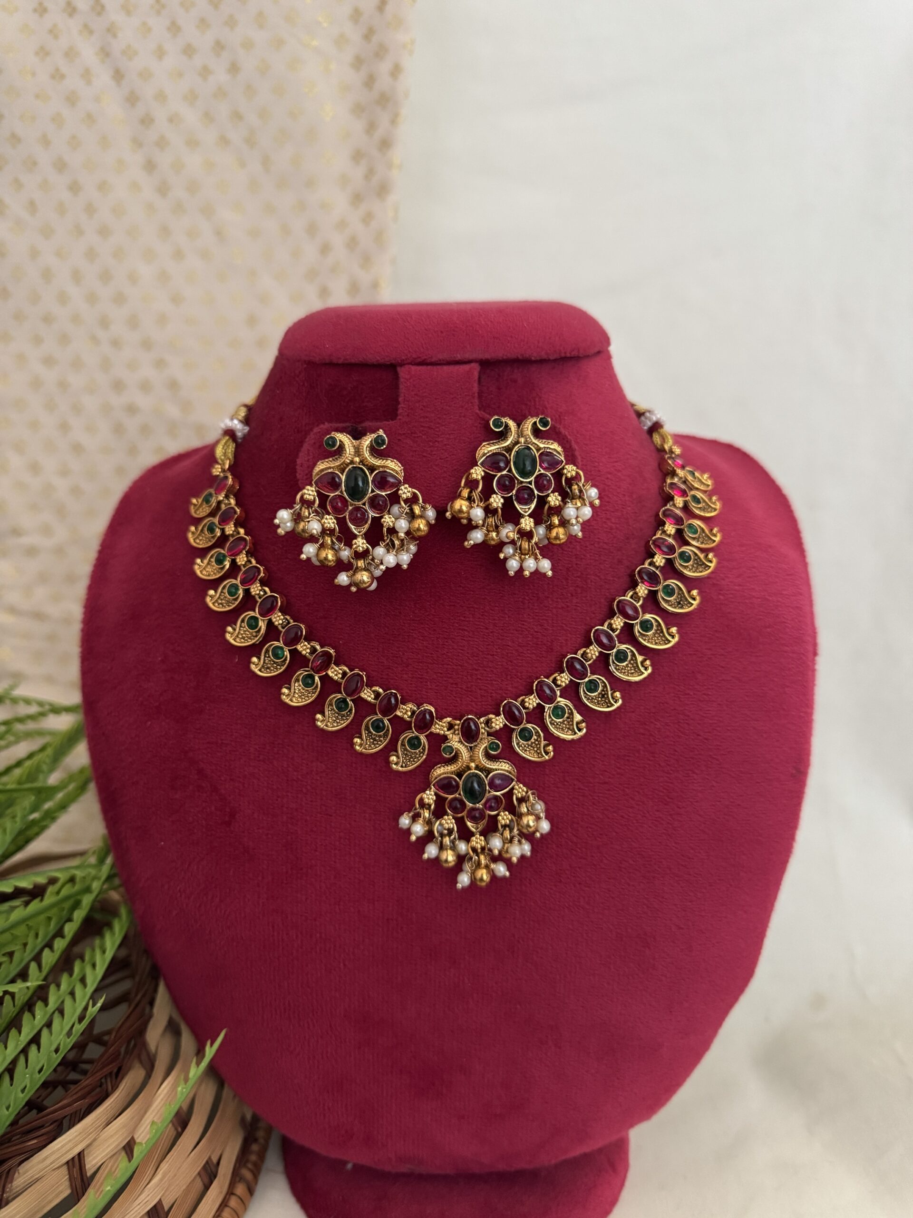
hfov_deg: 56.8
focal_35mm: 24
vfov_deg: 71.6
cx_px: 456
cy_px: 609
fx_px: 844
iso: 500
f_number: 1.78
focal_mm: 6.76
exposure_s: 1/60
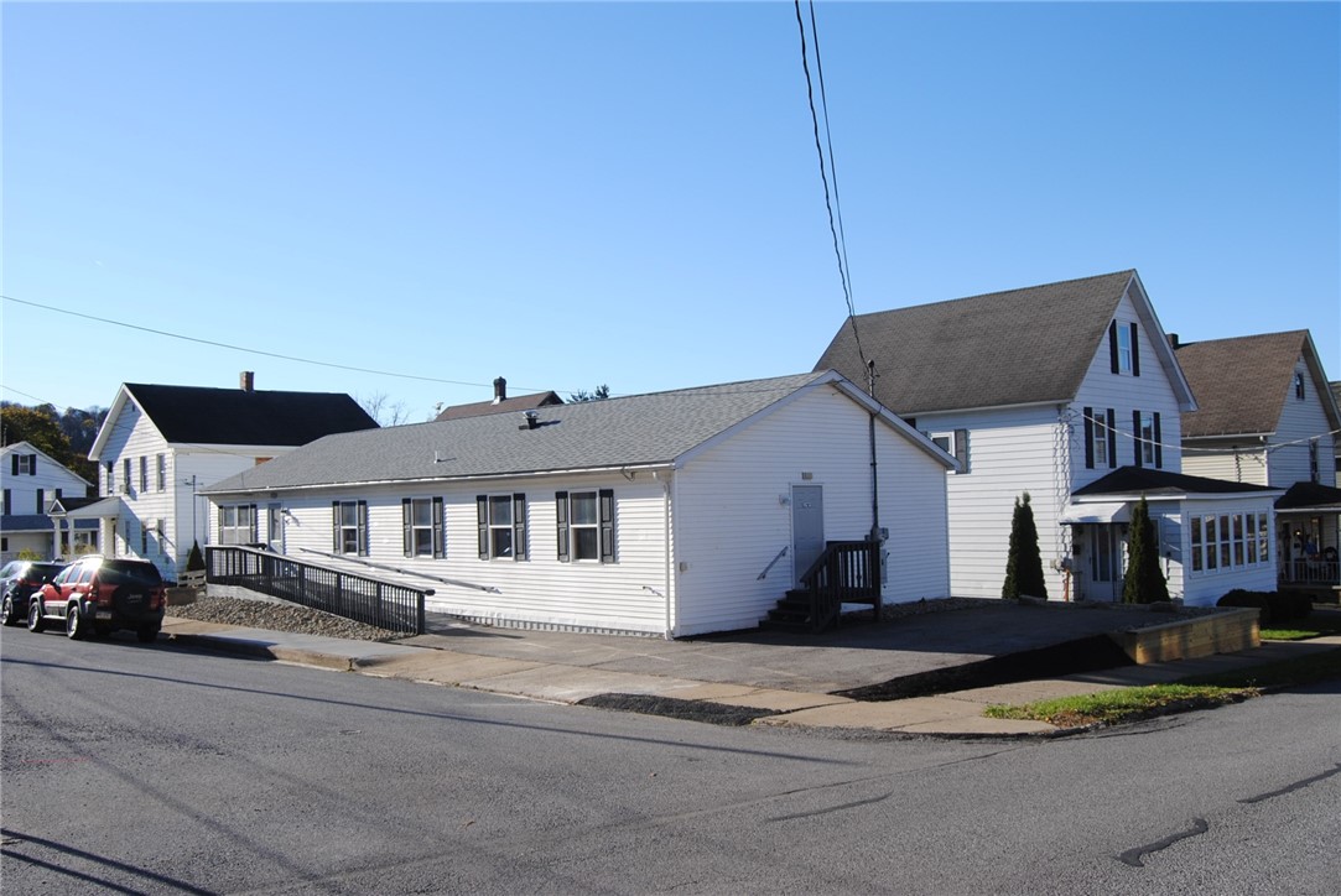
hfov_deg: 57.2
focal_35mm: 33
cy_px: 448
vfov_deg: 40.0
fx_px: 1230
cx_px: 670
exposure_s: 1/250
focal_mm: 22
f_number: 8
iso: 100
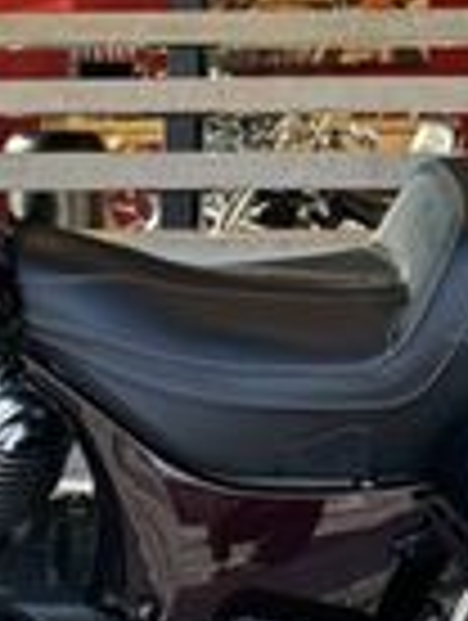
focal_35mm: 111
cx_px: 166
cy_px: 140
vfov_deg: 17.6
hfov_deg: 13.4
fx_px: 1995
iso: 64
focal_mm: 6.9
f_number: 1.8
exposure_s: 1/127
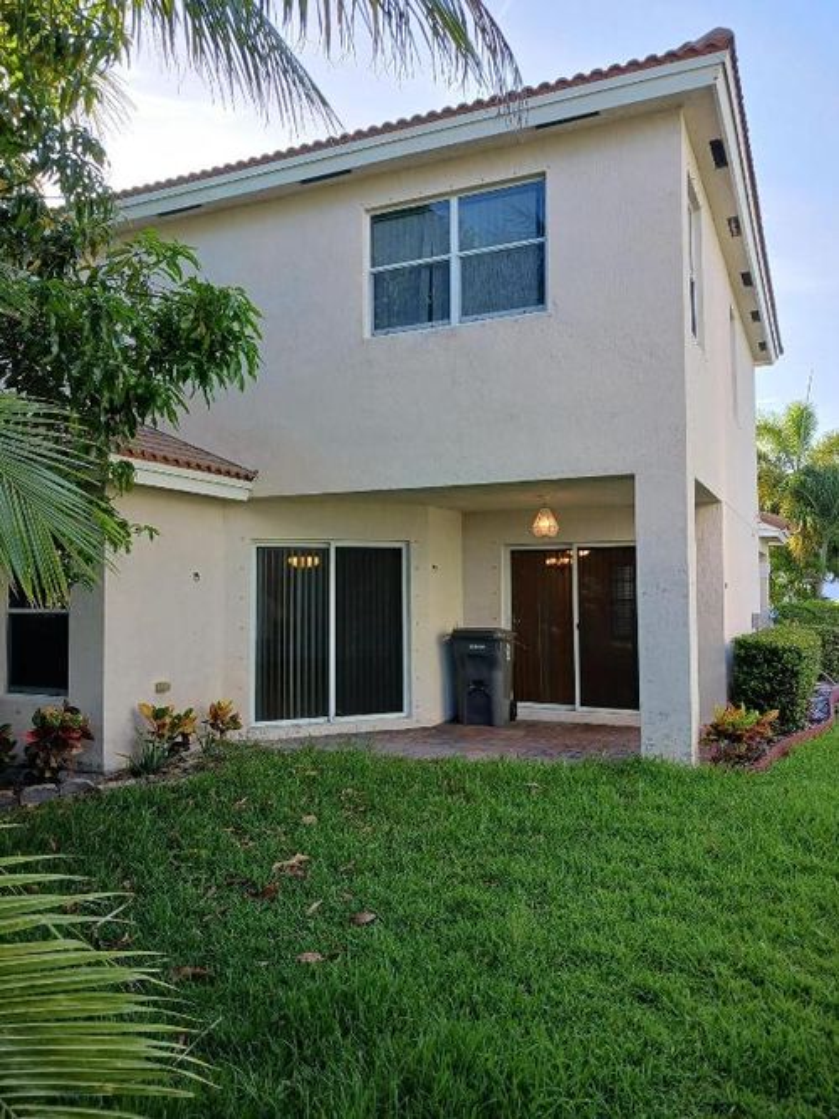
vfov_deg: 65.3
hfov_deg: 51.3
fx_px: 873
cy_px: 560
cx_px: 420
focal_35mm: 27
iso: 32
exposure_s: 1/100
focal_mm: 4
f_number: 1.8
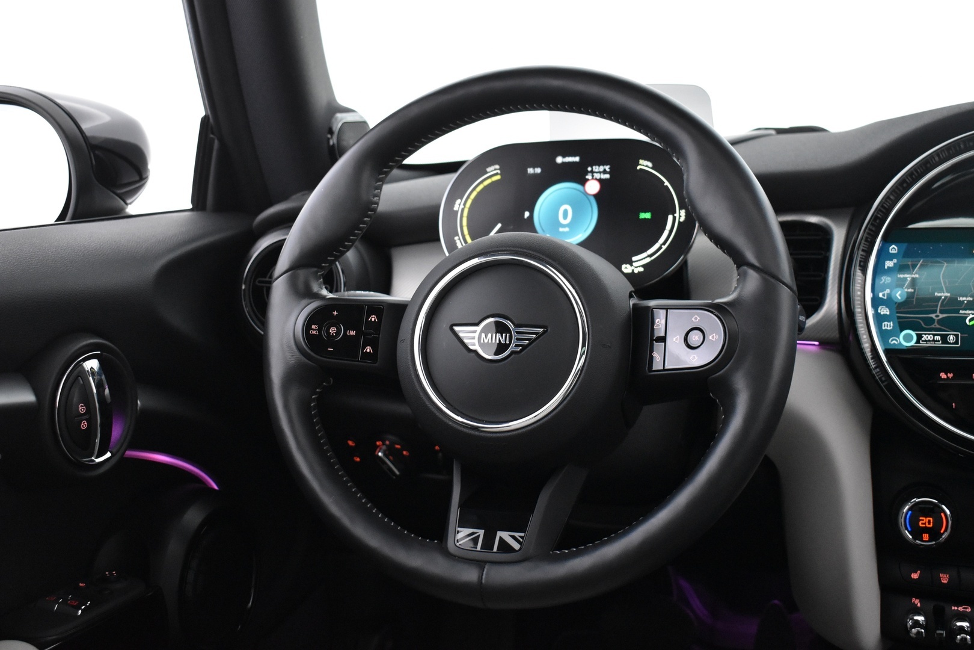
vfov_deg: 31.9
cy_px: 325
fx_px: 1136
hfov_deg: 46.4
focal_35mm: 42
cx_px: 487
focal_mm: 28
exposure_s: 1/40
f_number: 4.2
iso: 3200
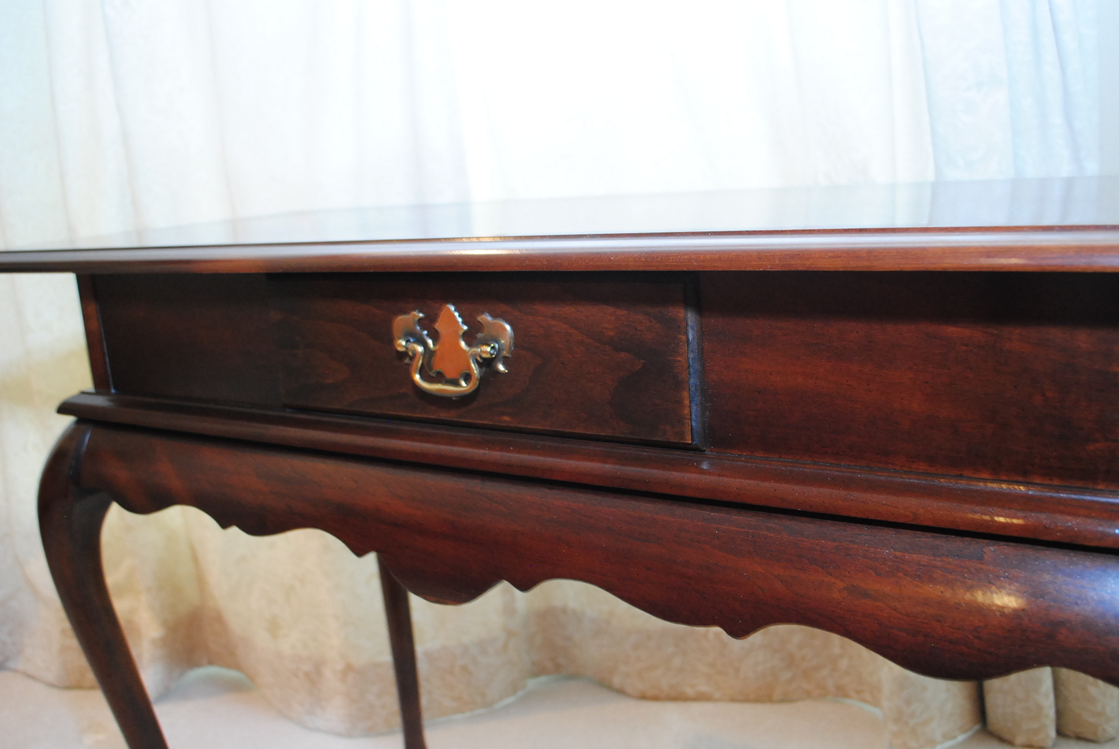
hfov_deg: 57.2
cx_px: 560
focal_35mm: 33
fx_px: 1027
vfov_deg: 40.1
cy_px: 374
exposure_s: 1/13
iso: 800
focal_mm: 22
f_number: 4
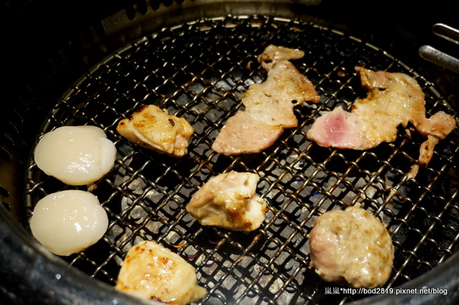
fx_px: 573
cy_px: 152
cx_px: 230
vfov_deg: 29.8
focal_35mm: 45
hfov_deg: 43.7
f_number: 5
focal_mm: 30
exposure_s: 1/60
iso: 1600
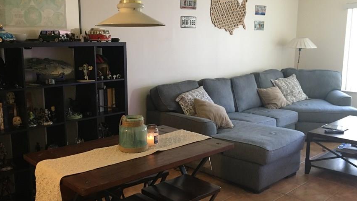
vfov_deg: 31.2
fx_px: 360
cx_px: 158
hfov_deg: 52.7
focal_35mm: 38
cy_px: 105
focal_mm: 4.15
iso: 160
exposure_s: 1/30
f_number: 2.2
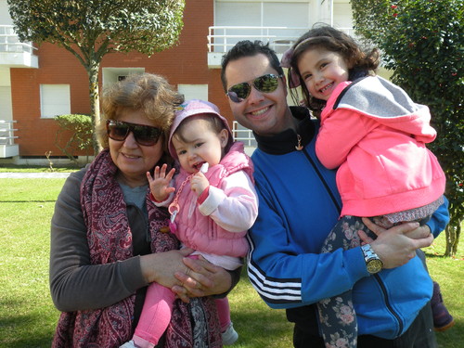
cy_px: 174
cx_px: 232
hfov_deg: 55.4
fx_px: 442
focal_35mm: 33
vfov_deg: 42.9
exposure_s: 1/100
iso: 64
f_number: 4.5
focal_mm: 5.8
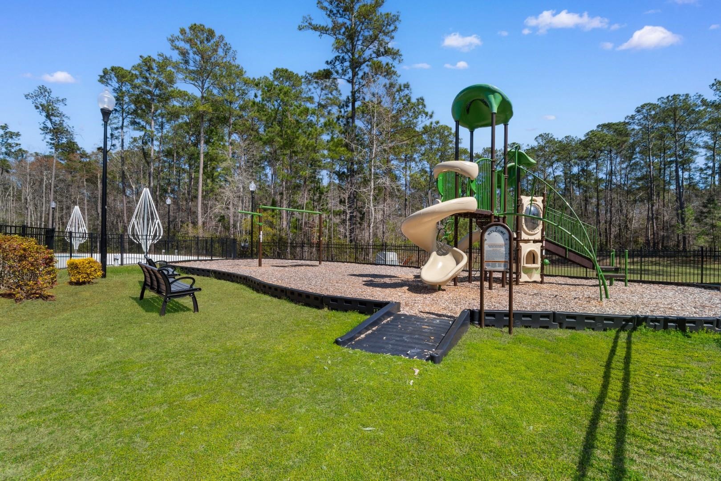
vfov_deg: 70.4
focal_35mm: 17
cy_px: 240
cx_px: 360
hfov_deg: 93.3
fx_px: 340
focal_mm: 11.5
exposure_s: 1/320
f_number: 9
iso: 100
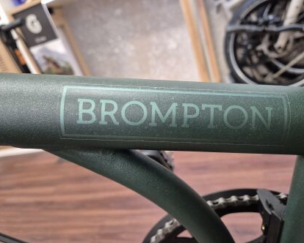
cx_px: 169
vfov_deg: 55.0
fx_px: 234
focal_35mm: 26
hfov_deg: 65.8
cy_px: 120
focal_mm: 5.4
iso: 500
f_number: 1.8
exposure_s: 1/100
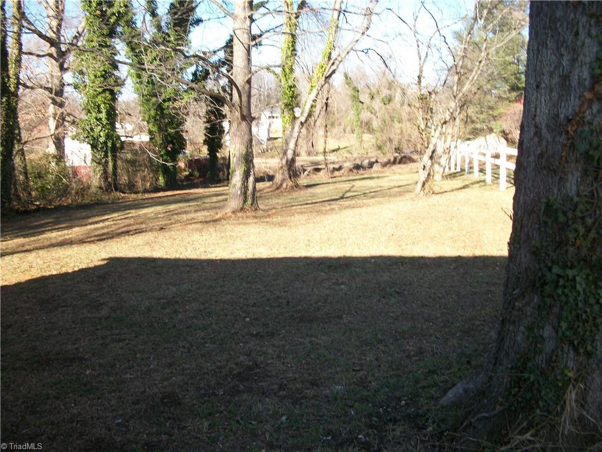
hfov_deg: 56.8
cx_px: 301
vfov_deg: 44.2
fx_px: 557
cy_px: 226
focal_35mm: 32
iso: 80
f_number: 8.8
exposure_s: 1/50
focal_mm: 5.7
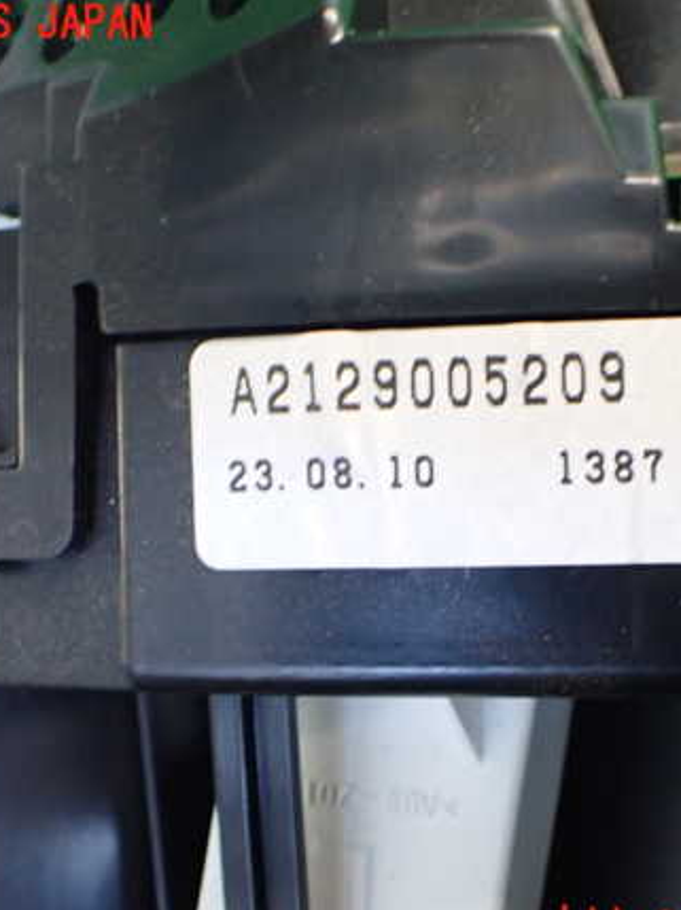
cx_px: 403
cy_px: 475
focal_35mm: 42
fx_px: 1103
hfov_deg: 34.2
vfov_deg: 44.8
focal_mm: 5.4
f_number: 2.3
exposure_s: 1/50
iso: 800
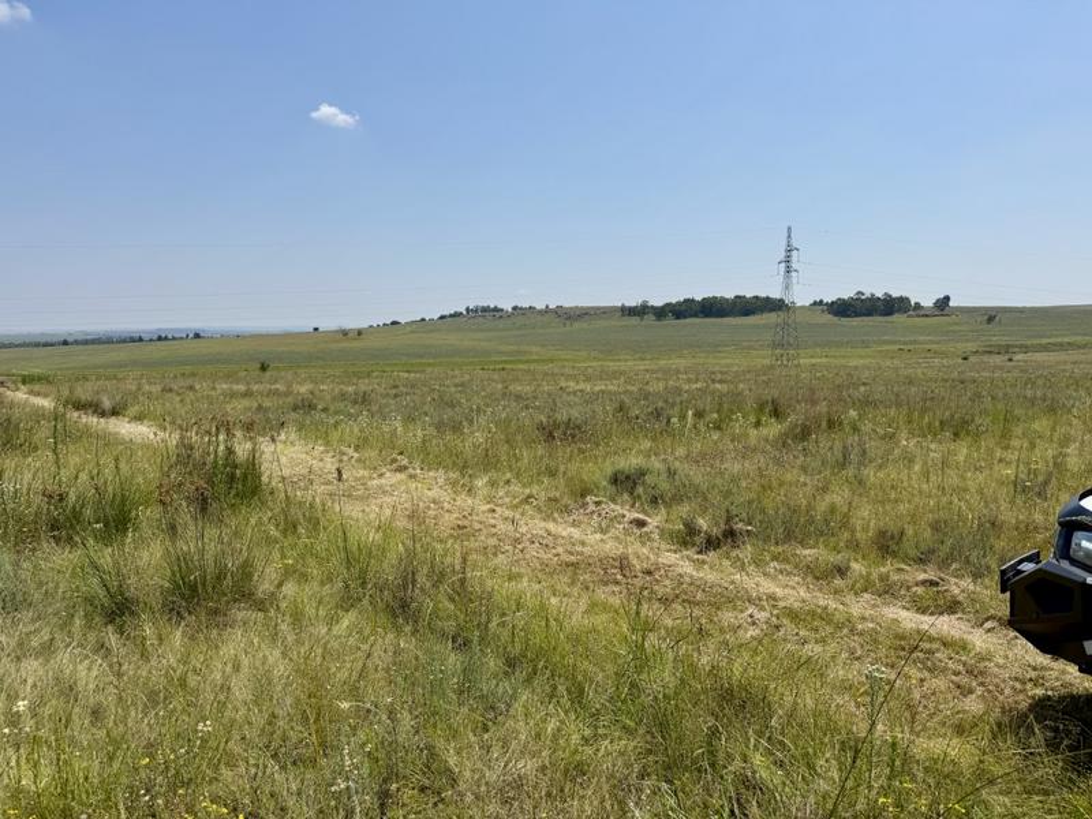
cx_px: 546
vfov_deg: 56.8
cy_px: 410
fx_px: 757
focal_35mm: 24
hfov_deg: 71.6
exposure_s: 1/9091
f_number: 1.78
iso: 80
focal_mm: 6.76
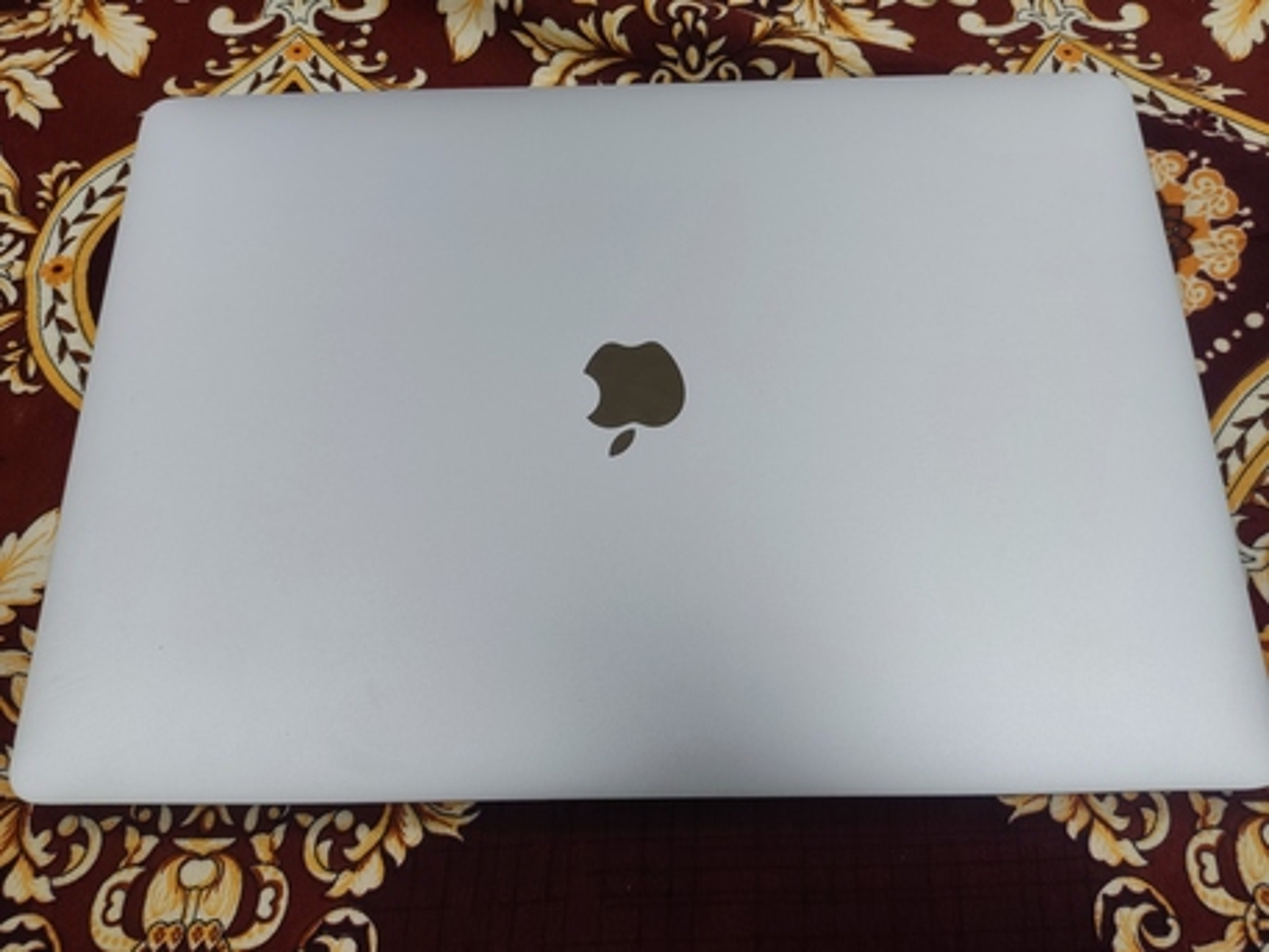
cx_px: 634
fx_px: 917
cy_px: 476
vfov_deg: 54.9
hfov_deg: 69.4
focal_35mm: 25
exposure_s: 1/60
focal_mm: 4.71
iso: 80
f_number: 1.79
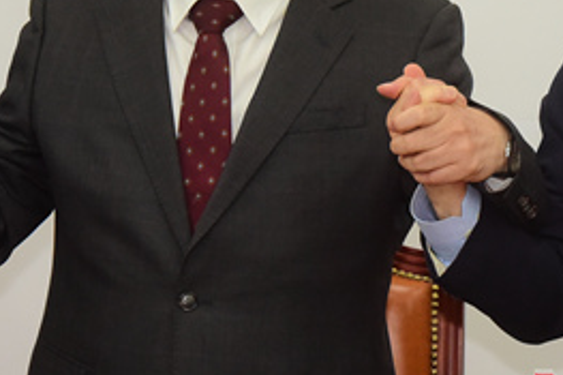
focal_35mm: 329
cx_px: 488
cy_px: 48
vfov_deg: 4.2
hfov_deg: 6.3
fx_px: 5142
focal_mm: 135
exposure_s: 1/200
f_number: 11
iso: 4000
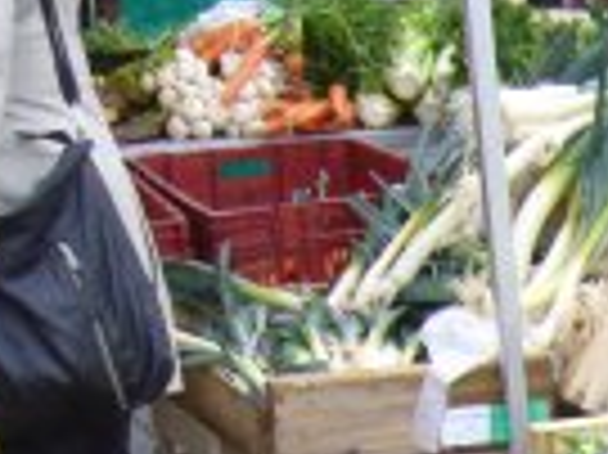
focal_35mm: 130
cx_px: 986
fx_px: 2281
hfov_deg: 14.0
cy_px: 829
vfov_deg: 10.7
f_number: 2.8
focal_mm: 5.8
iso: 80
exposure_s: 1/160
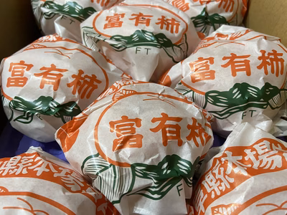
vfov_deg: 53.1
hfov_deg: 67.3
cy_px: 108
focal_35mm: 26
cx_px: 144
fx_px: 216
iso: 400
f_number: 1.8
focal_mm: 4.25
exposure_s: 1/55
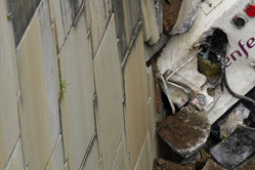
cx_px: 327
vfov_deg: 5.7
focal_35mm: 241
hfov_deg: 8.4
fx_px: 1707
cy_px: -11
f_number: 8
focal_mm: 87
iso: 1000
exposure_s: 1/320
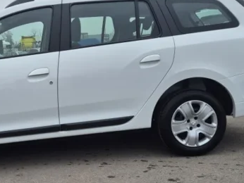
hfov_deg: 36.5
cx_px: 59
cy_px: 89
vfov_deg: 28.6
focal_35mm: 51
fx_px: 360
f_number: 1.8
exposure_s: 1/505
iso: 25
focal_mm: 5.4
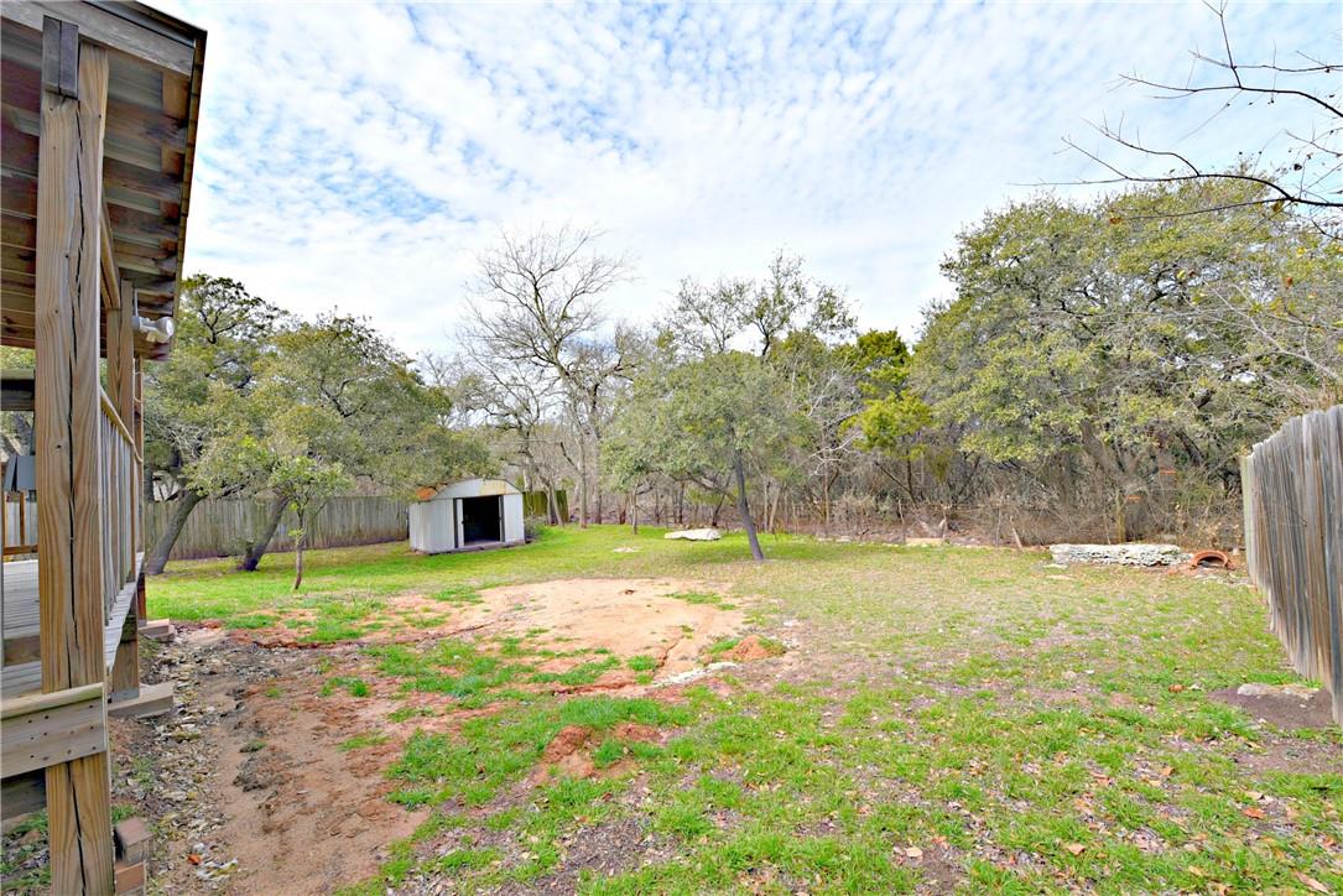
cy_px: 448
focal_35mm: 14
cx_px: 672
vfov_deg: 81.2
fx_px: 522
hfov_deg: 104.2
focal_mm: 14
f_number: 10
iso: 200
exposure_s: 1/400
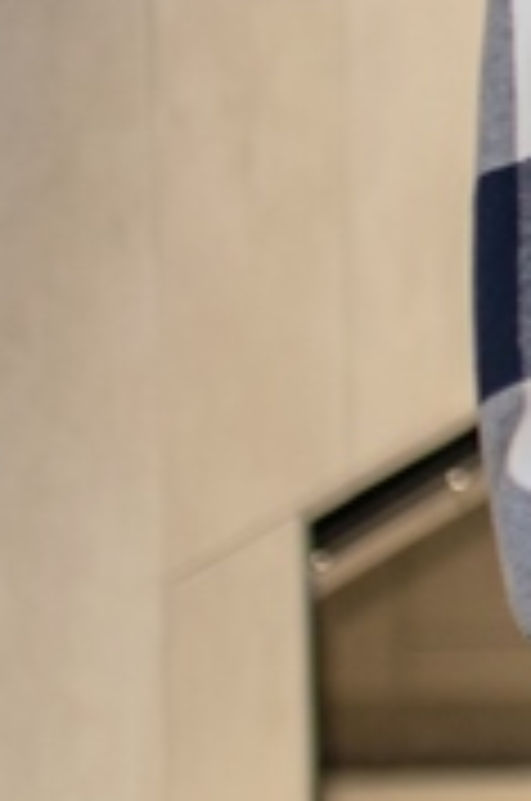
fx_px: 5819
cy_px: -182
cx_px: 2612
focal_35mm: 262
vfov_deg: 7.8
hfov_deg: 4.5
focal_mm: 35
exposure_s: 1/160
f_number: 2.2
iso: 640
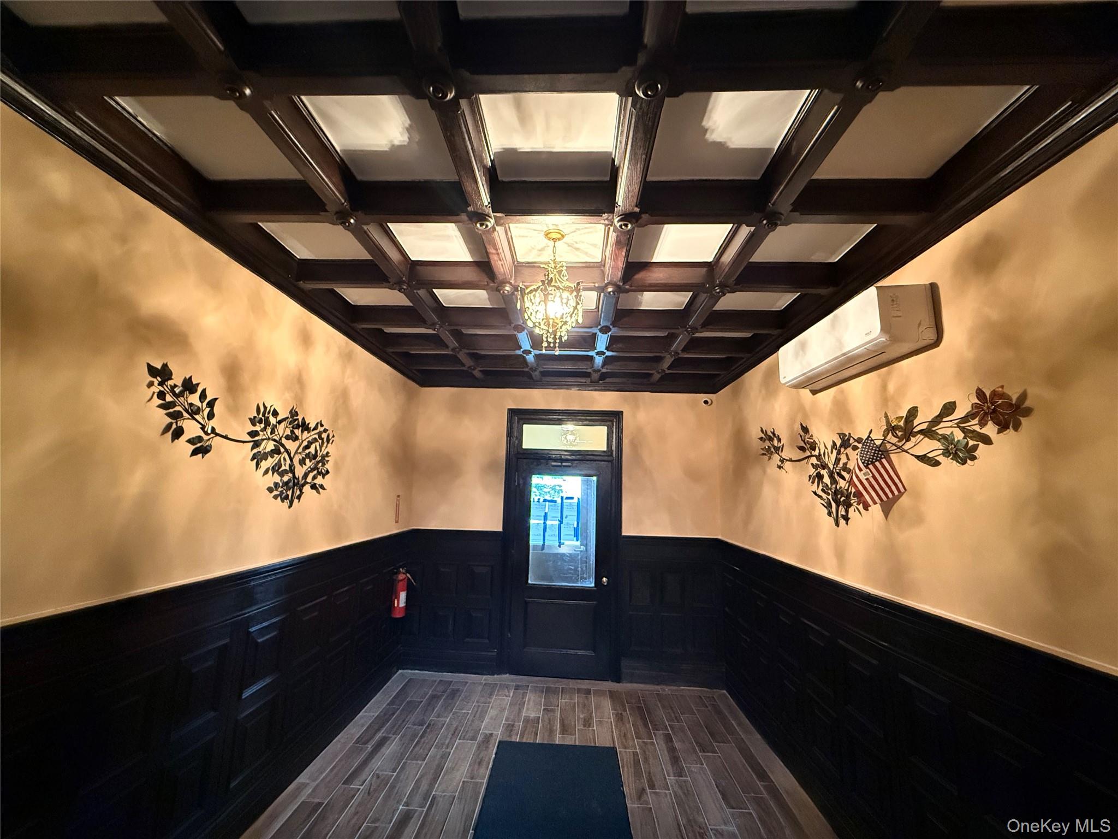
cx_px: 559
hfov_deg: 102.1
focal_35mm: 14
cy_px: 420
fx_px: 452
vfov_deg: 85.7
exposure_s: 1/60
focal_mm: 2.22
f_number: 2.2
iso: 1000
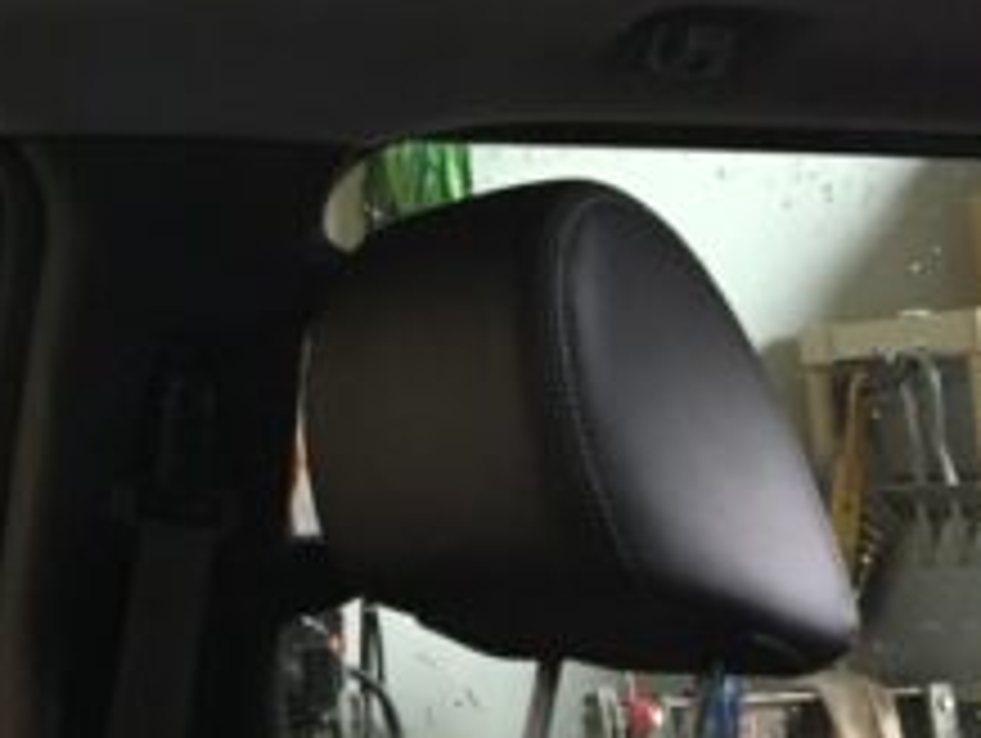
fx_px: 2638
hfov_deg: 20.3
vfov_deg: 15.2
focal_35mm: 93
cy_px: -200
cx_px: -40
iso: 250
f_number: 2.2
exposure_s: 1/15
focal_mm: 4.15
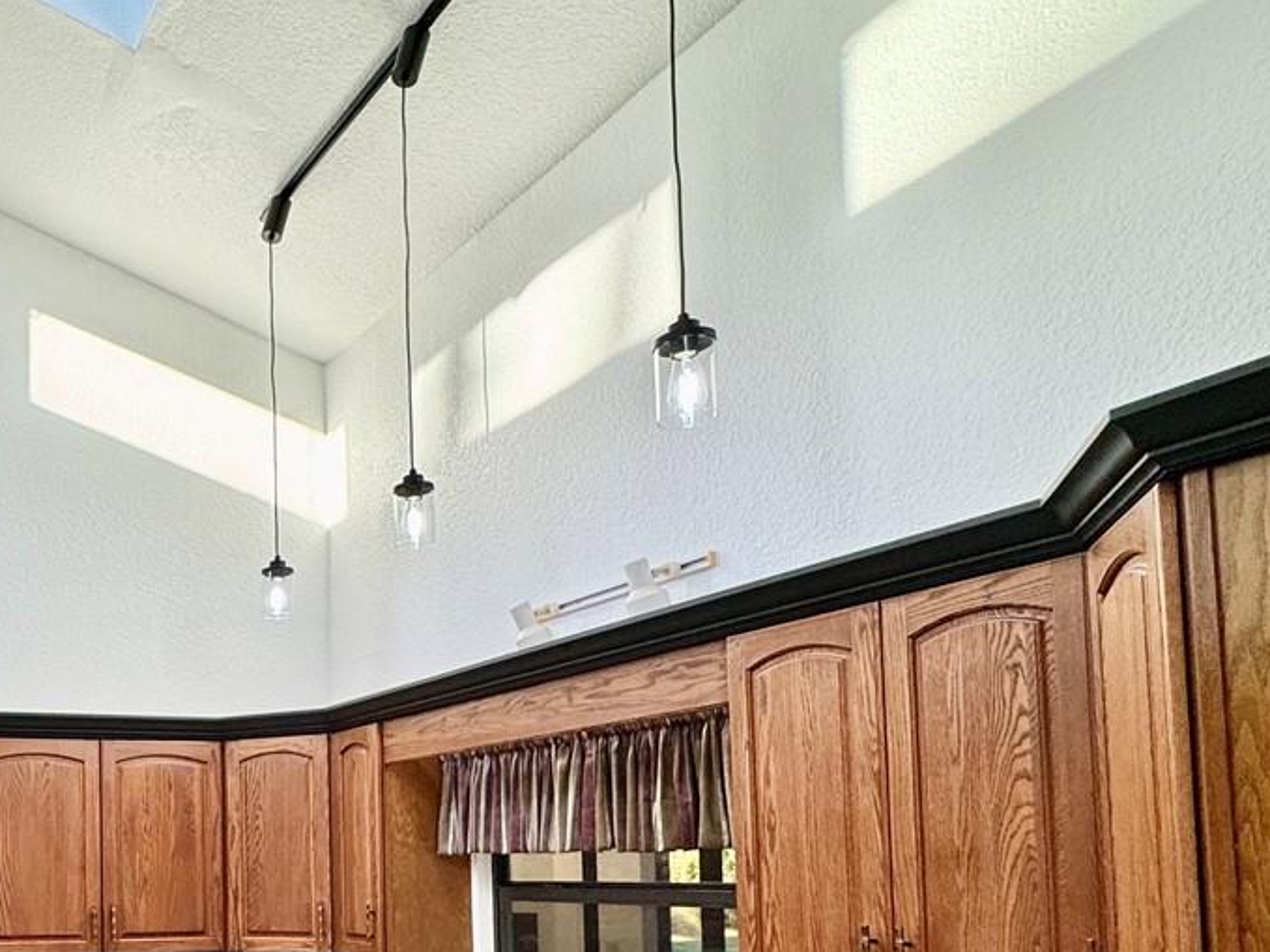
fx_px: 1210
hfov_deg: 47.3
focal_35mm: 33
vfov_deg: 40.3
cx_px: 37
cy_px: 821
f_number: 2.2
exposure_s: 1/120
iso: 64
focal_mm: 2.22
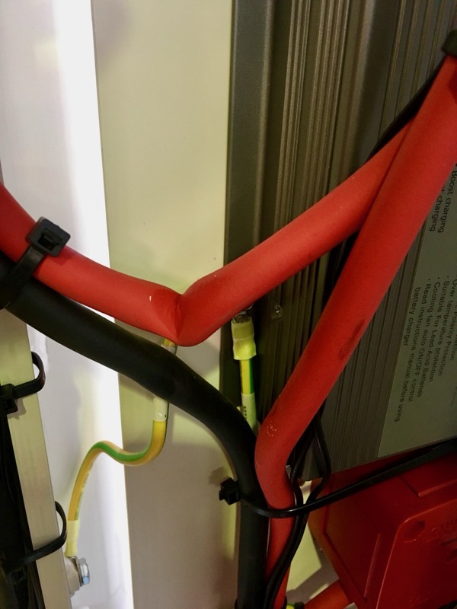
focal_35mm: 29
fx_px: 510
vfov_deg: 61.7
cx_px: 228
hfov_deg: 48.2
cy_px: 304
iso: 200
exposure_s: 1/33
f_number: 2.2
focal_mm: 4.15
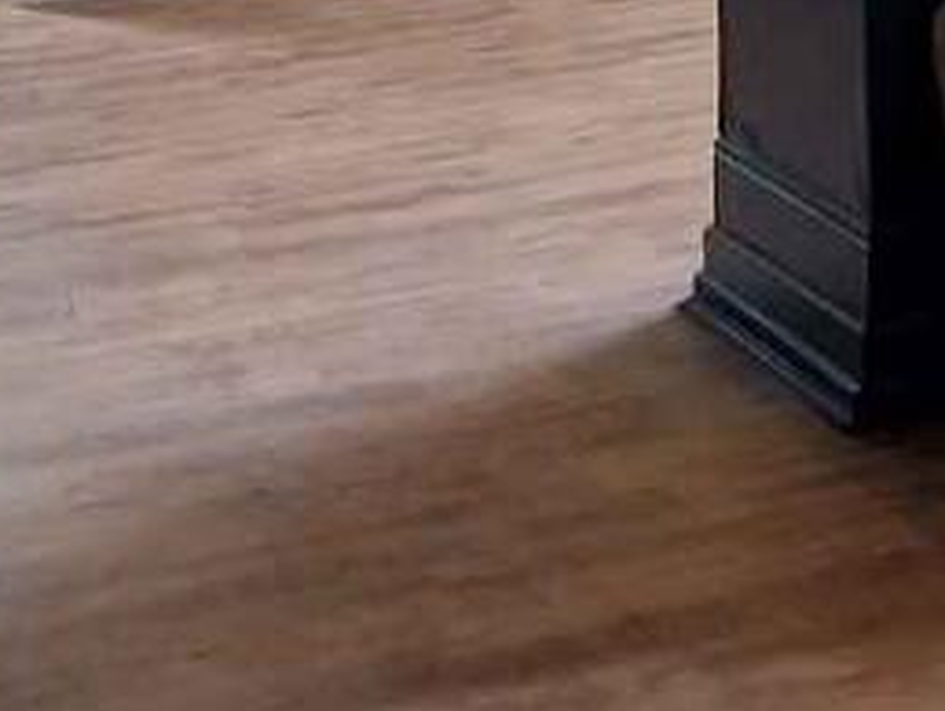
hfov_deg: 17.4
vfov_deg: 13.8
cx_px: 1359
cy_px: -216
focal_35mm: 103
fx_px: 2814
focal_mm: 4
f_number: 1.8
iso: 100
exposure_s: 1/50
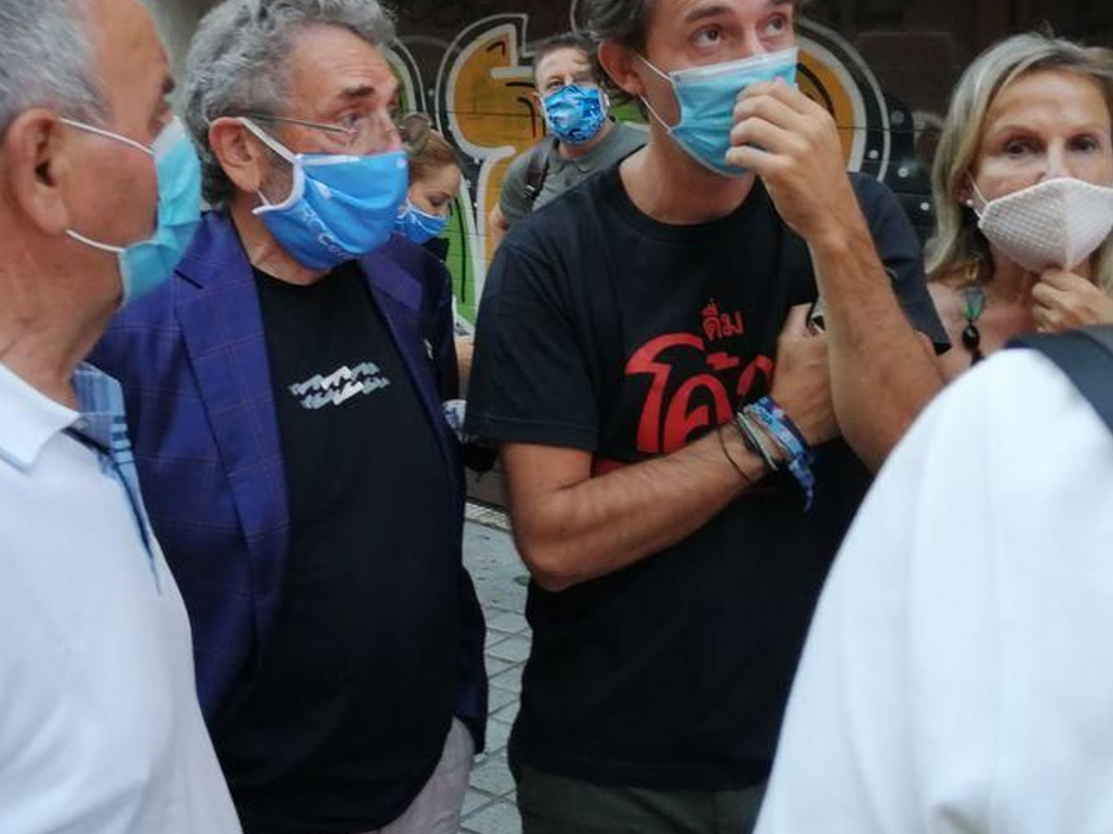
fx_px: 1350
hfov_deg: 44.7
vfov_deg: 33.7
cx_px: 467
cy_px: 222
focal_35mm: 42
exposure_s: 1/100
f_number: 1.8
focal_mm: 3.96
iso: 160
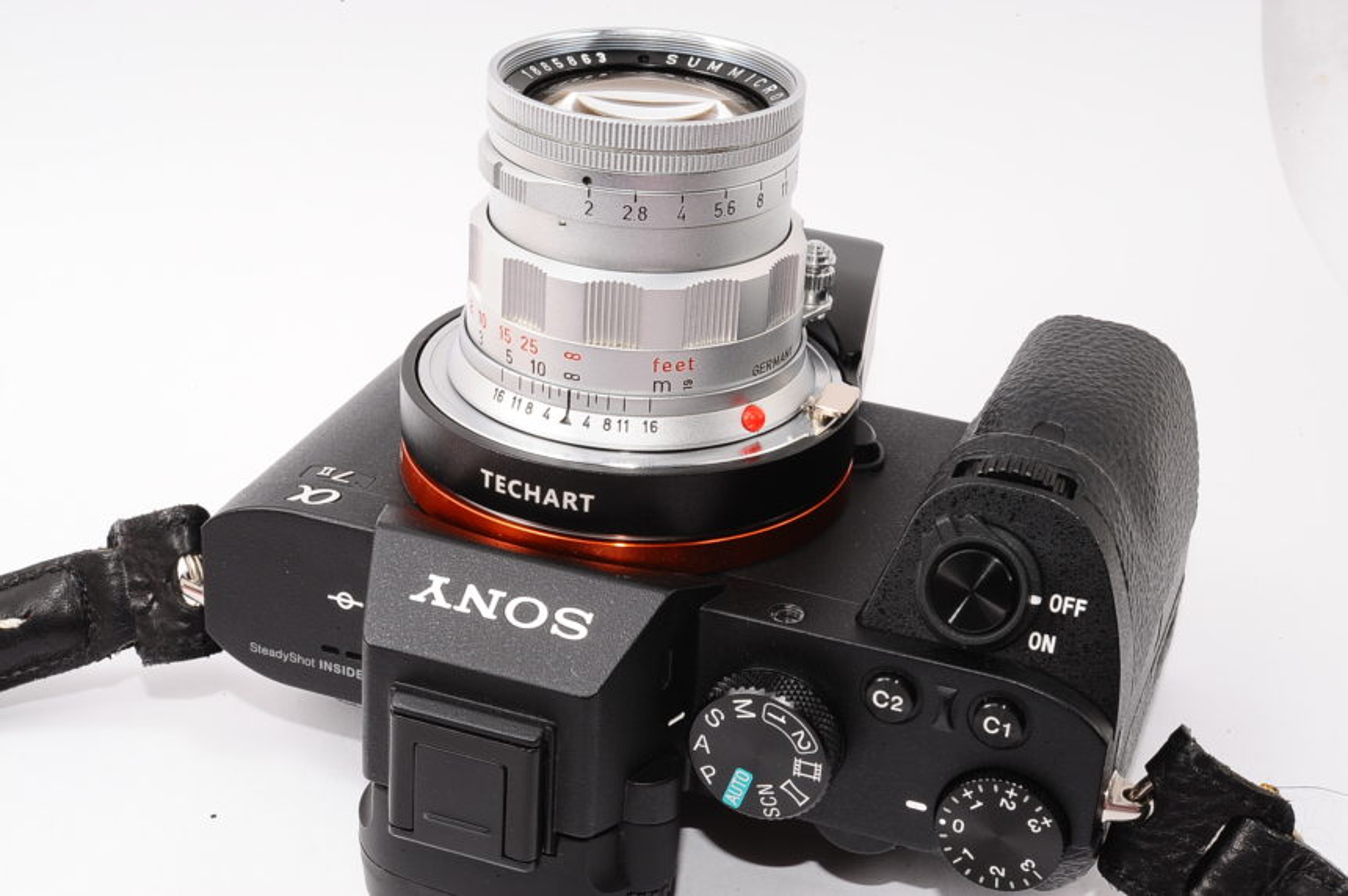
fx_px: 2245
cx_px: 674
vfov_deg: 22.6
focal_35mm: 60
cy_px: 448
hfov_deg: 33.4
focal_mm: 60
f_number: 32
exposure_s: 1/125
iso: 640
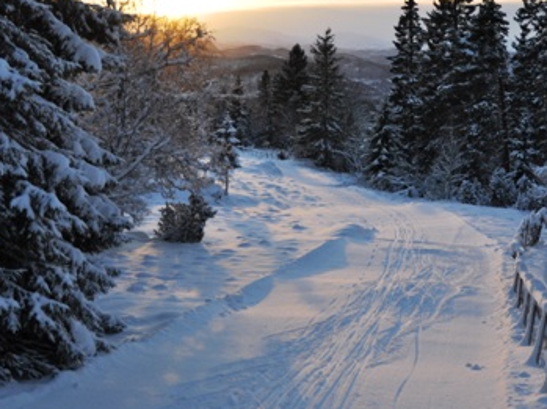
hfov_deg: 29.7
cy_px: 136
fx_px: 1022
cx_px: 376
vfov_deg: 22.5
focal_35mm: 65
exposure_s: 1/1000
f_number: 4
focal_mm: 29
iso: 400
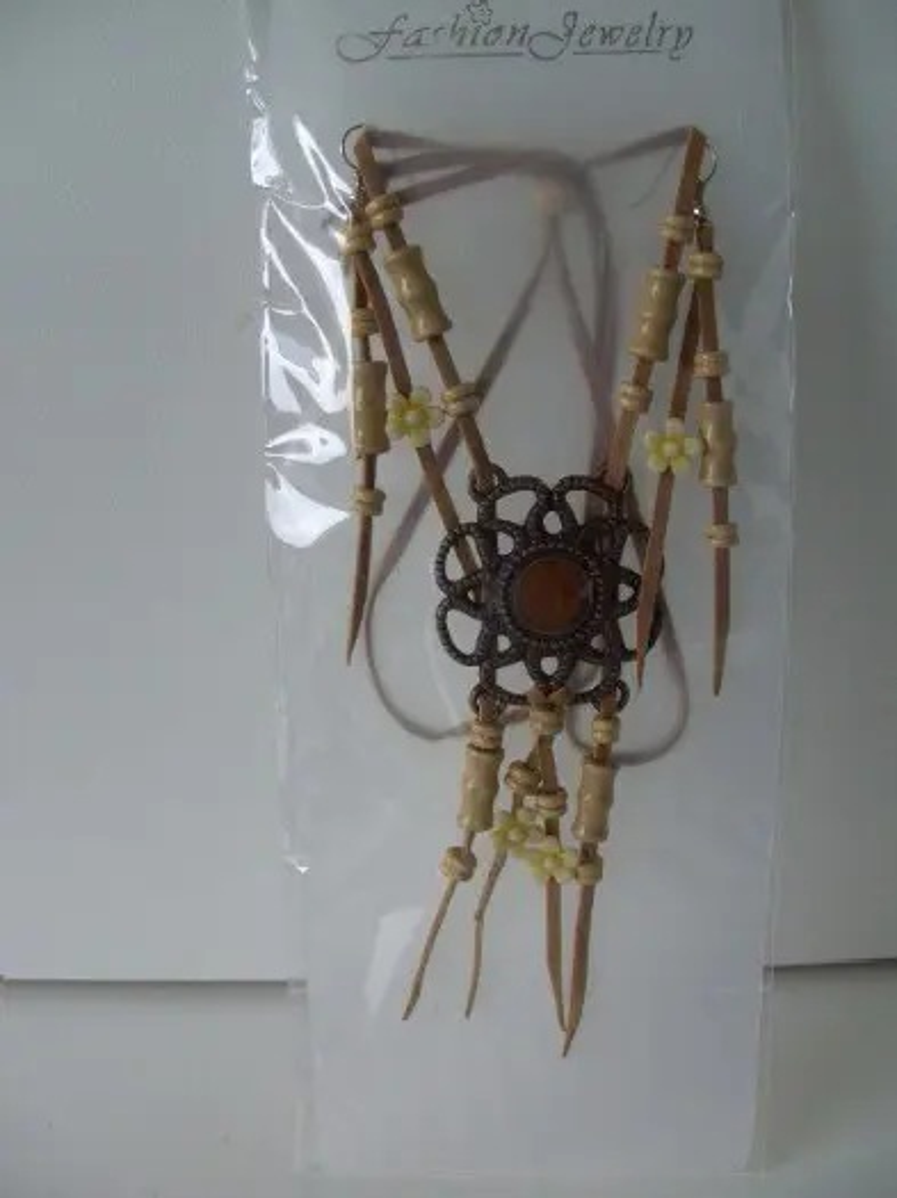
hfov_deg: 38.6
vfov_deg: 50.2
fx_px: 1280
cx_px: 448
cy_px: 599
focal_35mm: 37
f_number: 2.8
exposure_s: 1/55
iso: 80
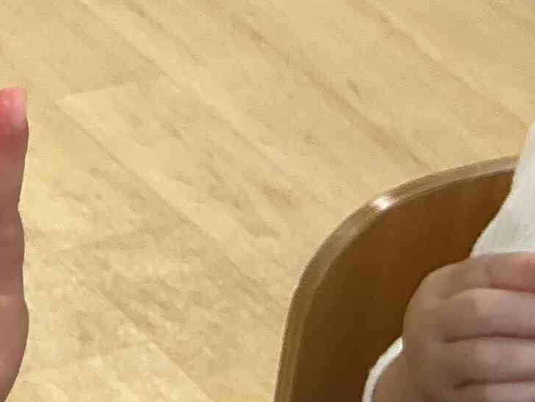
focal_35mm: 161
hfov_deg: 11.1
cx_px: -561
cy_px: 436
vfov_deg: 9.1
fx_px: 2489
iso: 32
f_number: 1.8
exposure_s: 1/120
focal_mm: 3
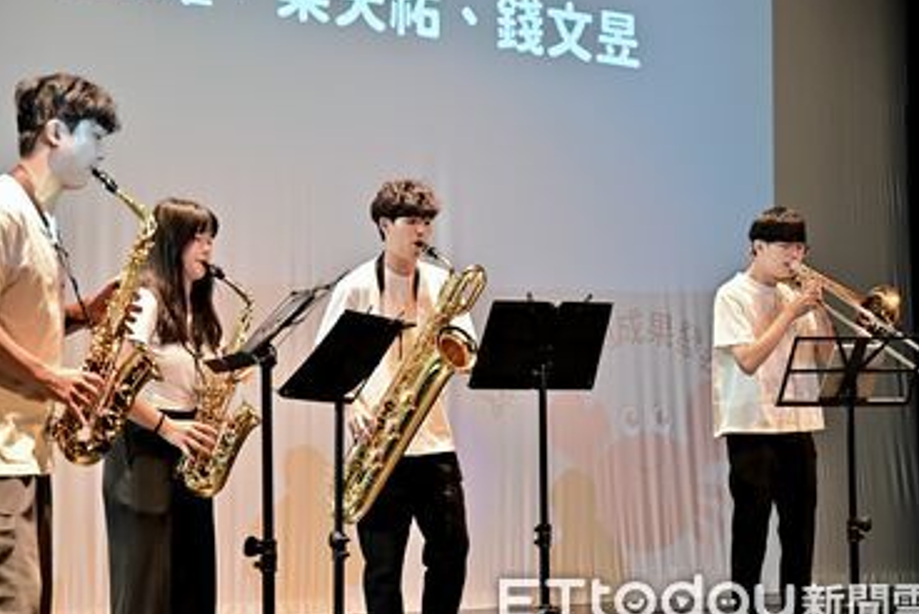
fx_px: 1942
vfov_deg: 18.0
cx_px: 455
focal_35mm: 76
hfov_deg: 26.6
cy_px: 318
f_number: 4
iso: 3200
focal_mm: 70
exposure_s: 1/125
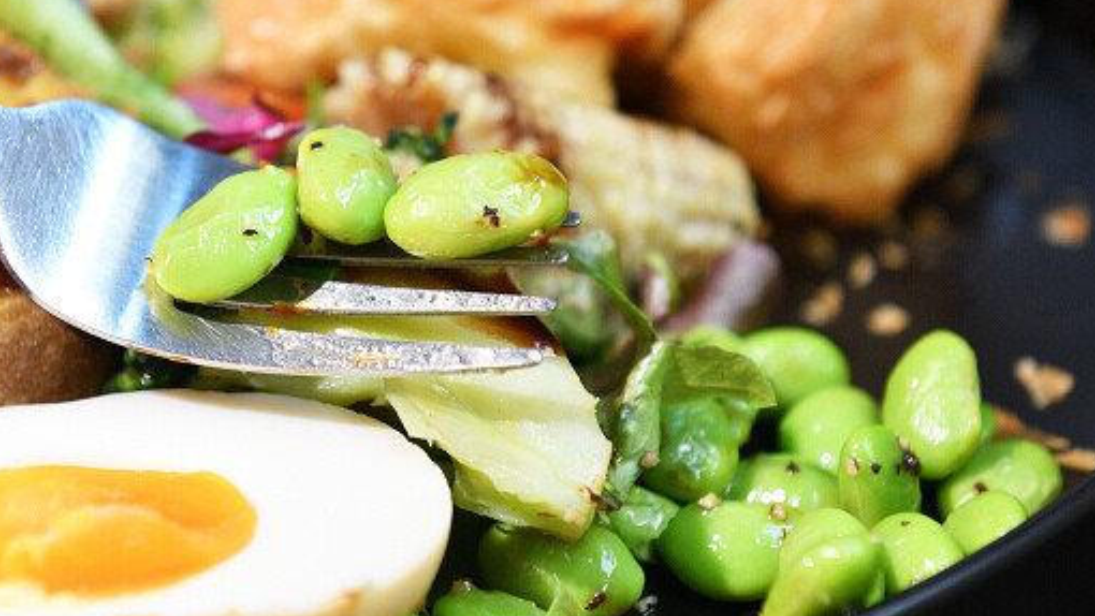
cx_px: 320
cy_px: 233
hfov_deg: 18.5
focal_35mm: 115
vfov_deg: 10.5
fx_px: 3339
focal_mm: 70
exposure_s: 1/80
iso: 1600
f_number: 5.6
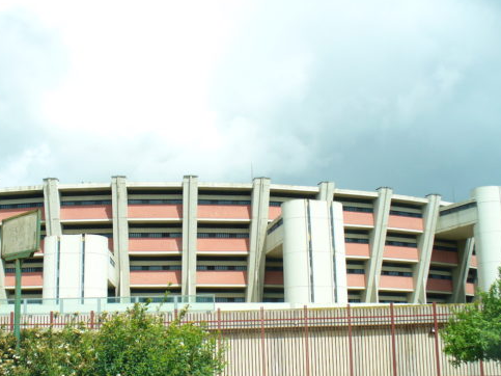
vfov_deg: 31.4
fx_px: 666
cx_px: 196
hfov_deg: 41.0
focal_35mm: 46
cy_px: 229
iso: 80
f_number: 5.6
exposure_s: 1/250
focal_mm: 6.1
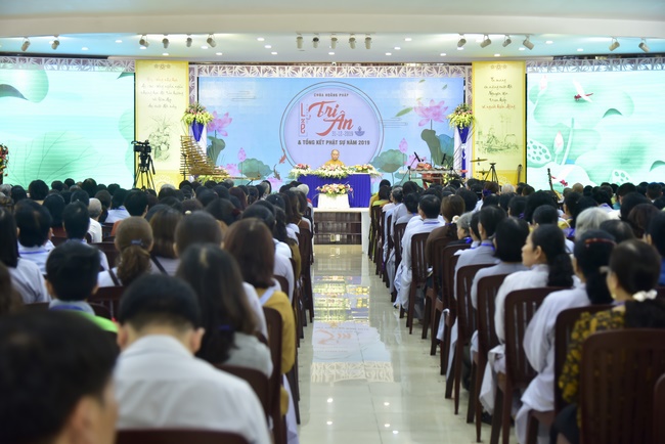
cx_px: 332
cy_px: 222
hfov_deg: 32.4
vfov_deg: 21.9
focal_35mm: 62
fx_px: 1146
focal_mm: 62
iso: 1000
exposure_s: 1/40
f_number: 4
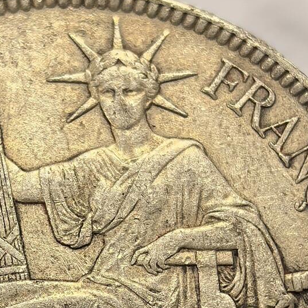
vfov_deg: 10.7
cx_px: 84
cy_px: 332
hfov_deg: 10.8
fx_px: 1621
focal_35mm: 161
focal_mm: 6.98
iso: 250
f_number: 2
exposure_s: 1/100
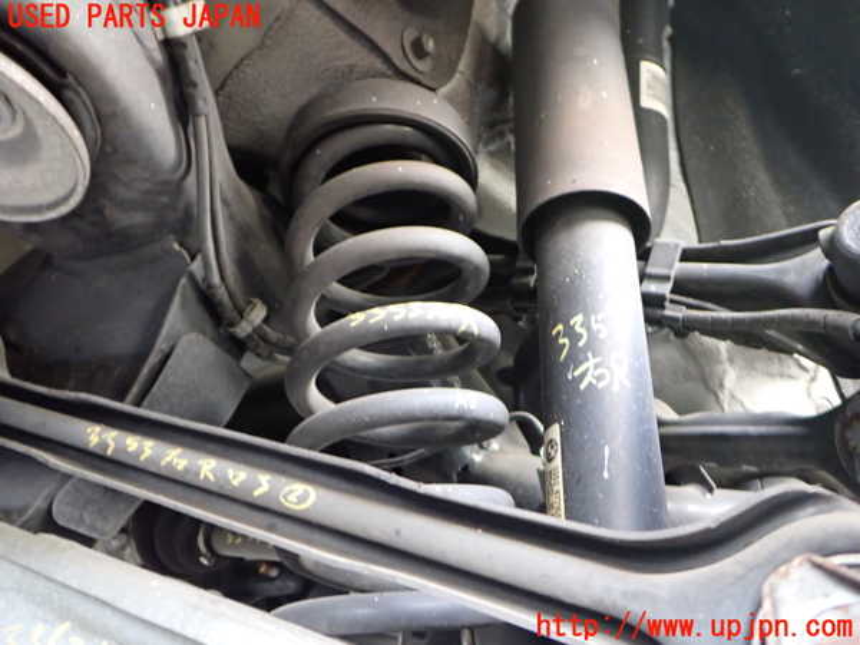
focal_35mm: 30
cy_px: 322
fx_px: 745
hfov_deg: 60.0
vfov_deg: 46.8
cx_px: 430
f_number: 2.3
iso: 800
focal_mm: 5.4
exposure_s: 1/30
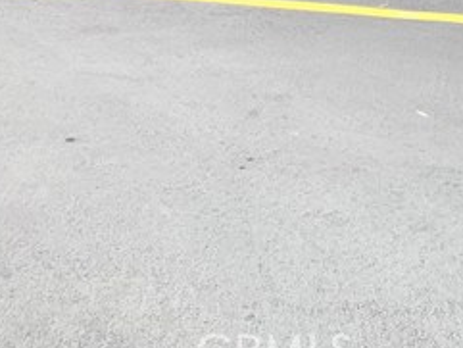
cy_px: -83
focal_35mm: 69
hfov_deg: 25.0
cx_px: 573
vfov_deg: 19.9
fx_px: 923
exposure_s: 1/316
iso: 25
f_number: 1.8
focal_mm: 4.25
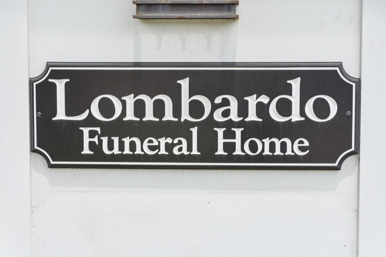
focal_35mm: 93
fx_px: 997
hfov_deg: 21.9
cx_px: 193
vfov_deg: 14.7
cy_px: 128
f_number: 6.3
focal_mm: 62
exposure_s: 1/1250
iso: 320
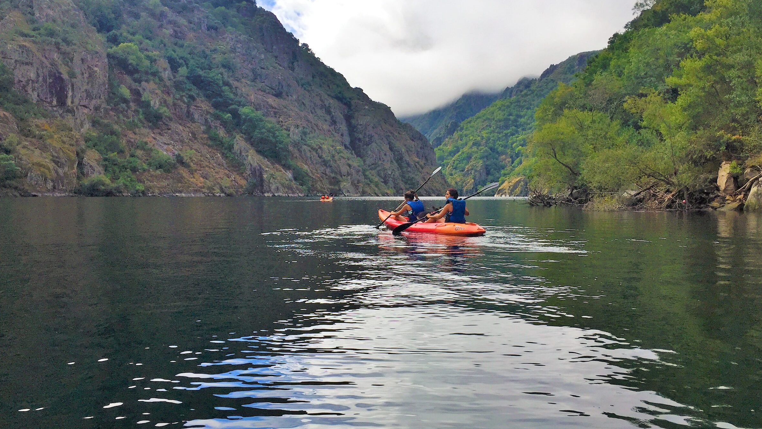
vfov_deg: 34.6
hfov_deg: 58.0
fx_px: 687
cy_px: 207
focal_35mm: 34
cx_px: 406
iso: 32
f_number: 2.2
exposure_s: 1/2198
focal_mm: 4.15
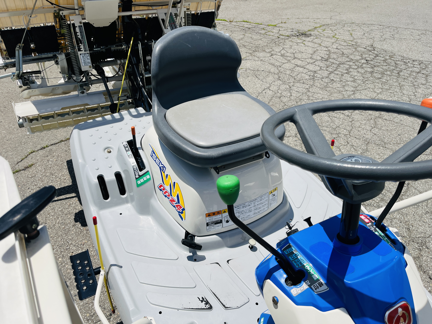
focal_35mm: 26
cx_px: 216
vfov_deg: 53.1
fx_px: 324
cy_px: 162
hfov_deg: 67.3
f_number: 1.6
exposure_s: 1/7353
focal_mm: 5.1
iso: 50
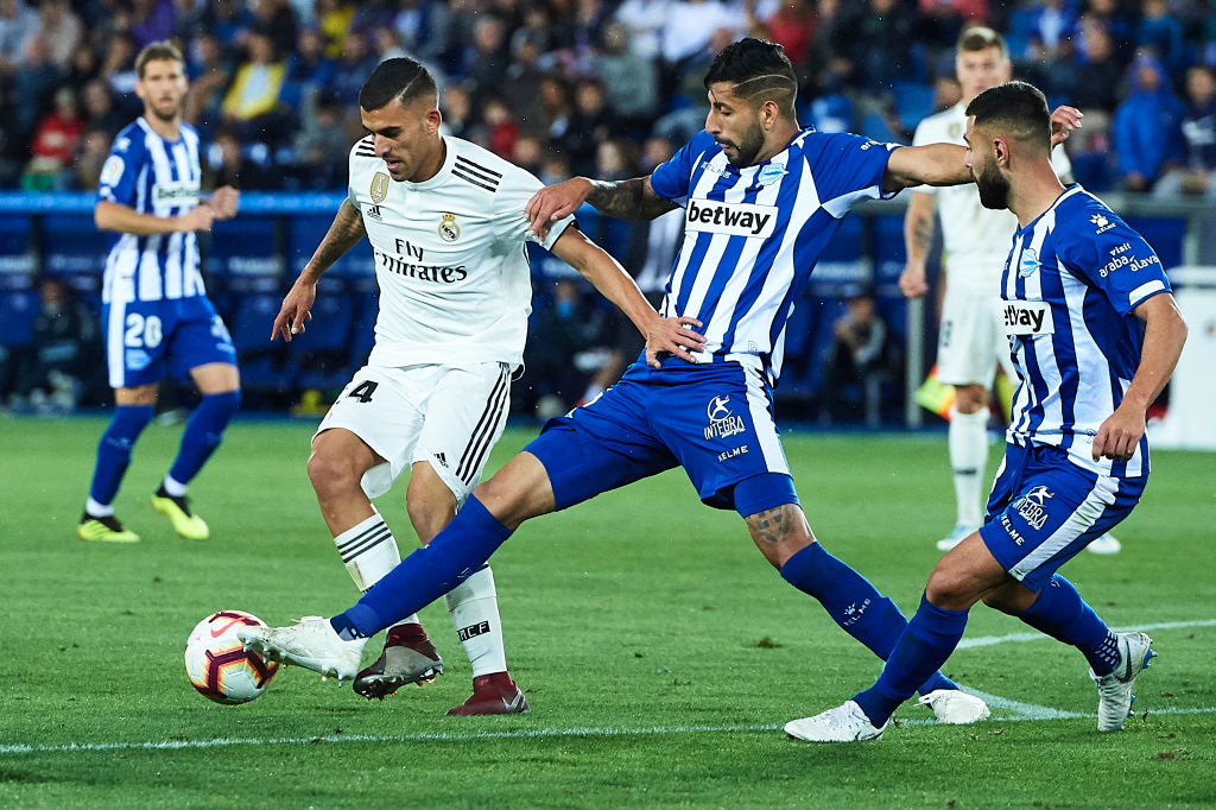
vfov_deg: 6.9
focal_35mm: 200
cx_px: 608
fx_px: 6753
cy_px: 405
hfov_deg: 10.3
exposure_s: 1/1600
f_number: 4.5
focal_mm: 200
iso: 2500
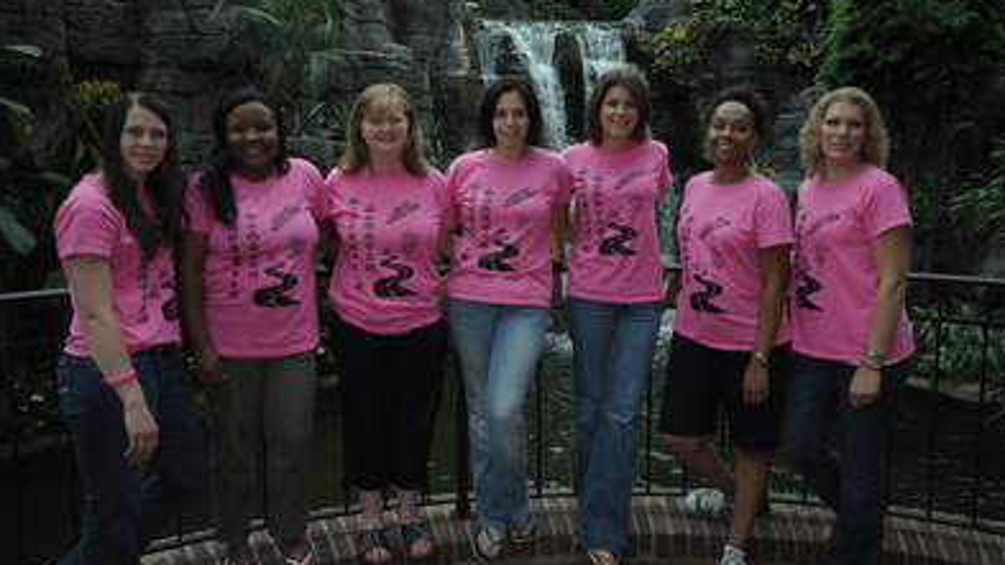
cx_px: 509
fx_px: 853
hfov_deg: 61.0
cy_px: 240
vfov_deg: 36.6
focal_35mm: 32
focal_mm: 20
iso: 400
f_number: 8
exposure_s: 1/200
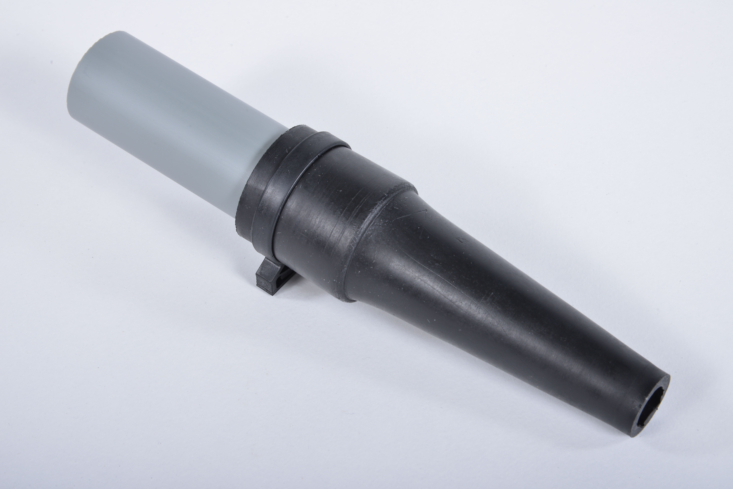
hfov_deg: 17.1
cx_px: 366
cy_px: 244
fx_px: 2444
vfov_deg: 11.4
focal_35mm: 120
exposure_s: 1/200
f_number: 18
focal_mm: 120
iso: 250
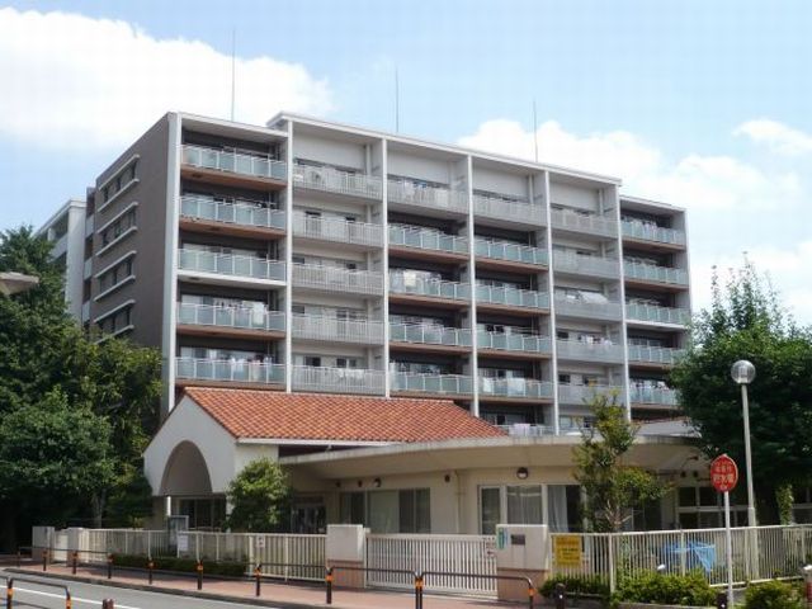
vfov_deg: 32.2
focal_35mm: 45
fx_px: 1056
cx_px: 406
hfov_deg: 42.1
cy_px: 304
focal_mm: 7.4
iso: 100
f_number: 3.5
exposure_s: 1/640
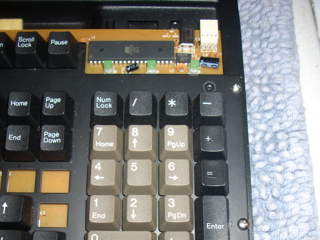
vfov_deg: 29.5
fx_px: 453
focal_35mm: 49
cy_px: 157
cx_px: 158
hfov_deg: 38.9
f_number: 2.8
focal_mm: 6.2
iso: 64
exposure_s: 1/60
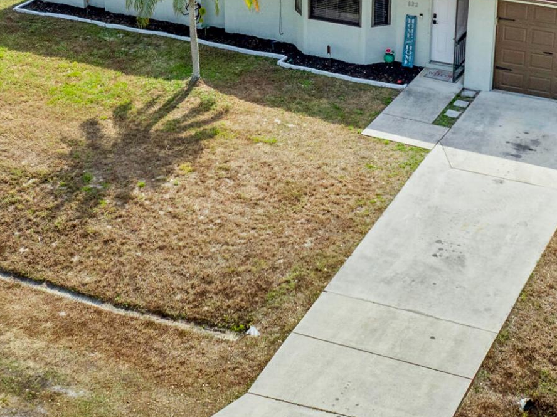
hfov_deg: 25.0
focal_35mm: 78
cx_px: 320
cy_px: 117
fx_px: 1254
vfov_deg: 18.8
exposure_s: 1/1600
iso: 100
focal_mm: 12.29
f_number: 2.8
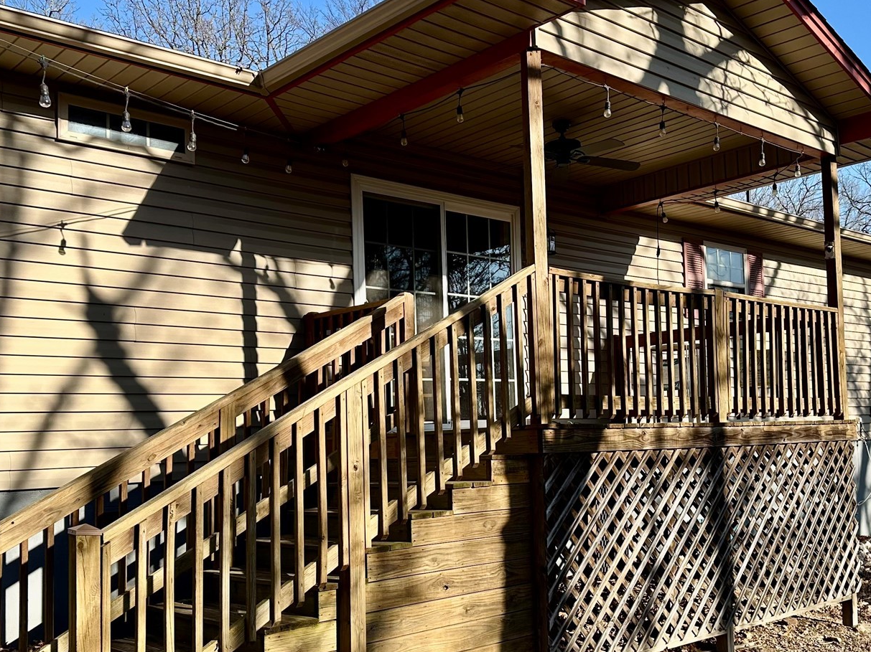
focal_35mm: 38
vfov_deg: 37.6
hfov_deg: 48.9
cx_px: 486
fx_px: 956
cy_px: 372
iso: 80
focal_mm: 6.86
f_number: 1.78
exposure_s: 1/2469
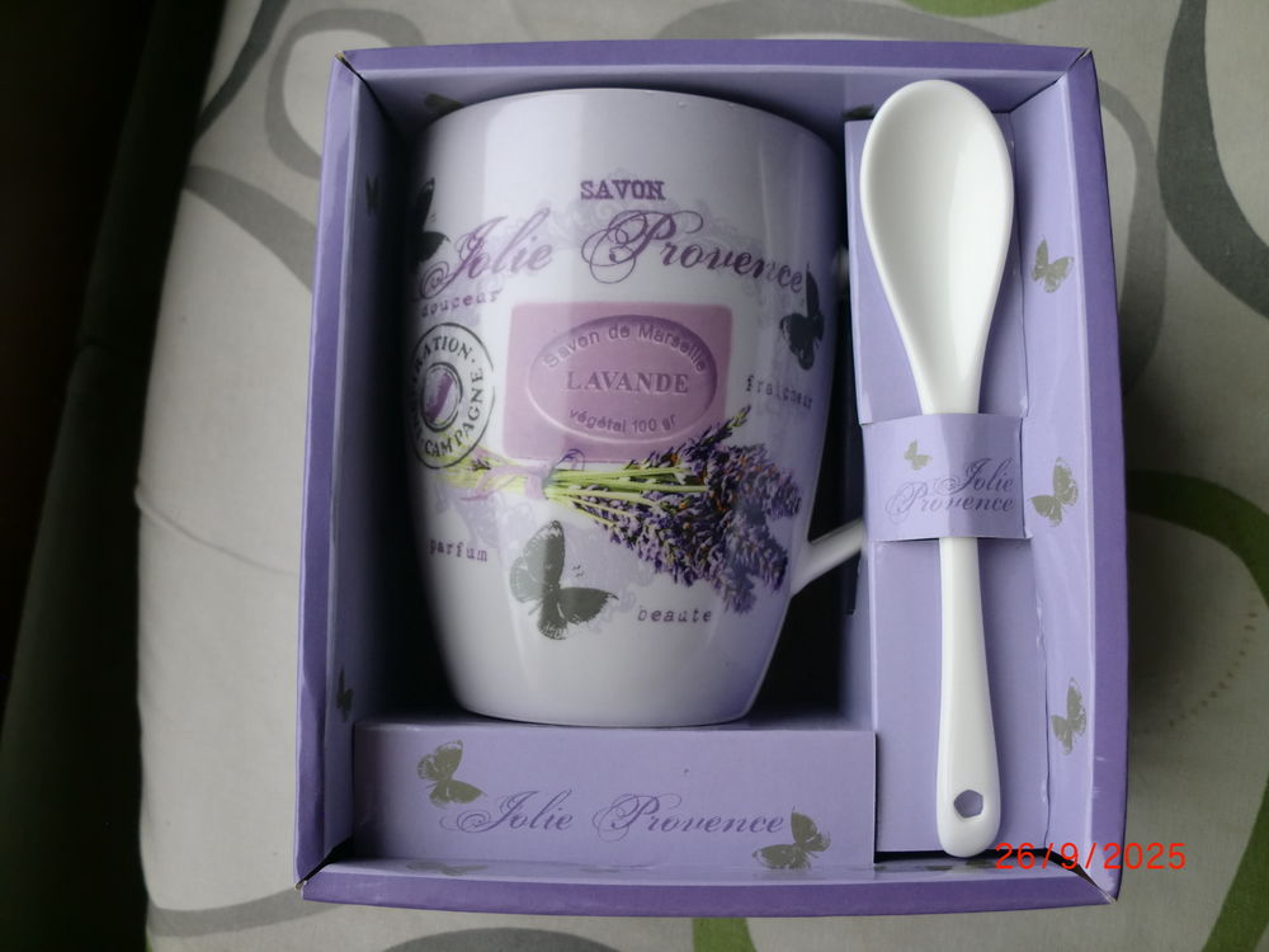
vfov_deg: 40.7
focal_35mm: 35
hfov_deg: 52.6
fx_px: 1283
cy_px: 476
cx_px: 634
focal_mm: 6.3
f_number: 3.1
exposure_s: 1/60
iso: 64
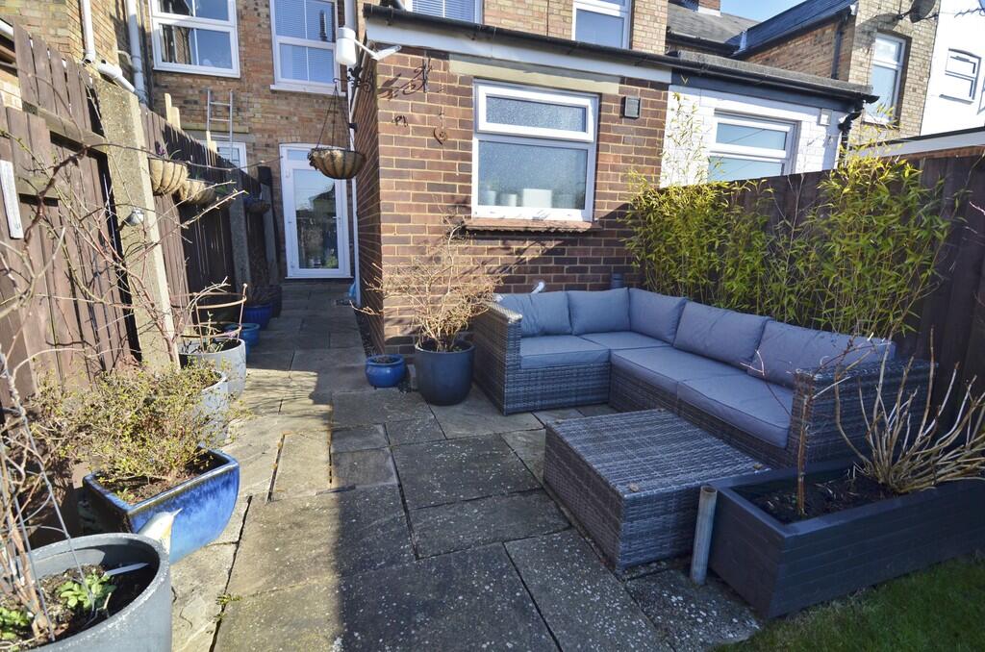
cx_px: 492
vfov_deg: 71.8
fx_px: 450
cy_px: 326
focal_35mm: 16
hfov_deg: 95.1
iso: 400
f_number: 5.6
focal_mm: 11
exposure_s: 1/800
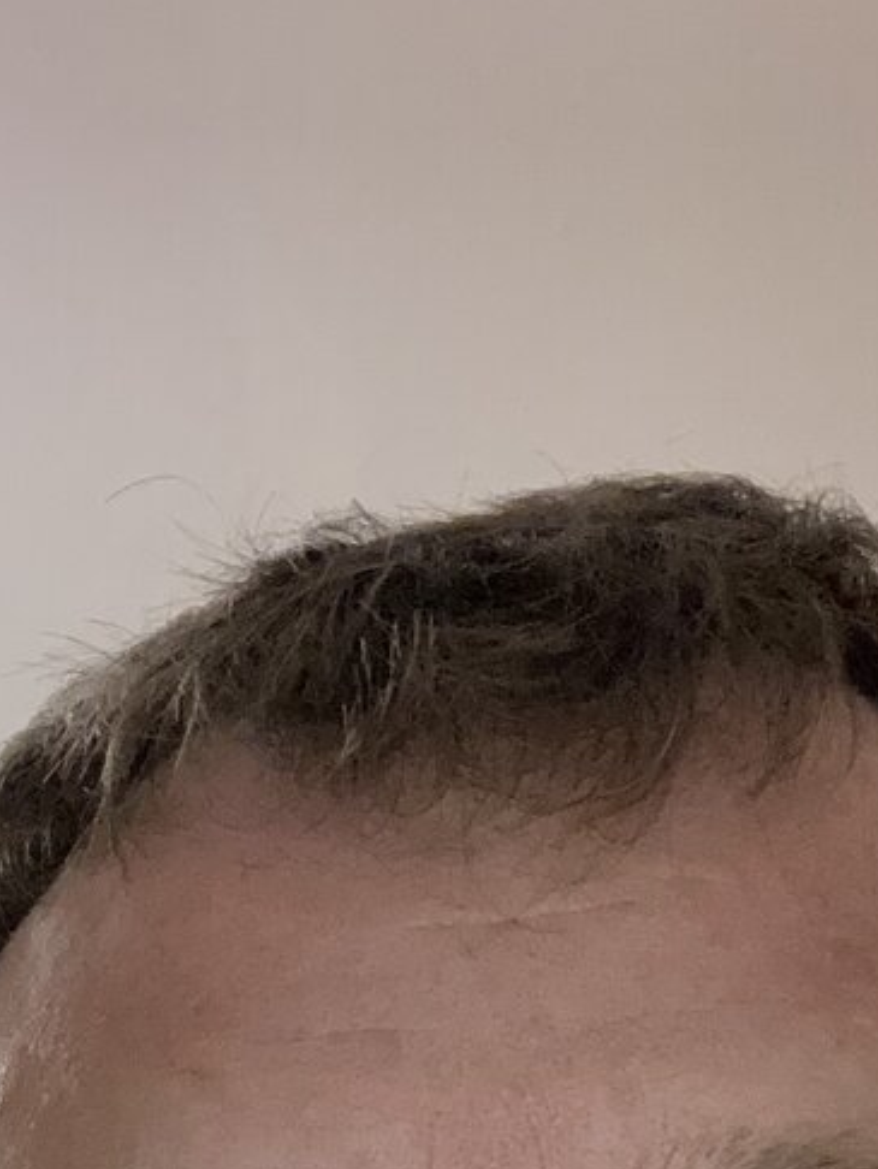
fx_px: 2669
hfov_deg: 18.7
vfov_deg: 23.2
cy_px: 1280
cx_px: 498
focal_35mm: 79
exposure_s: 1/34
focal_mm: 2.87
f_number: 2.2
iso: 400
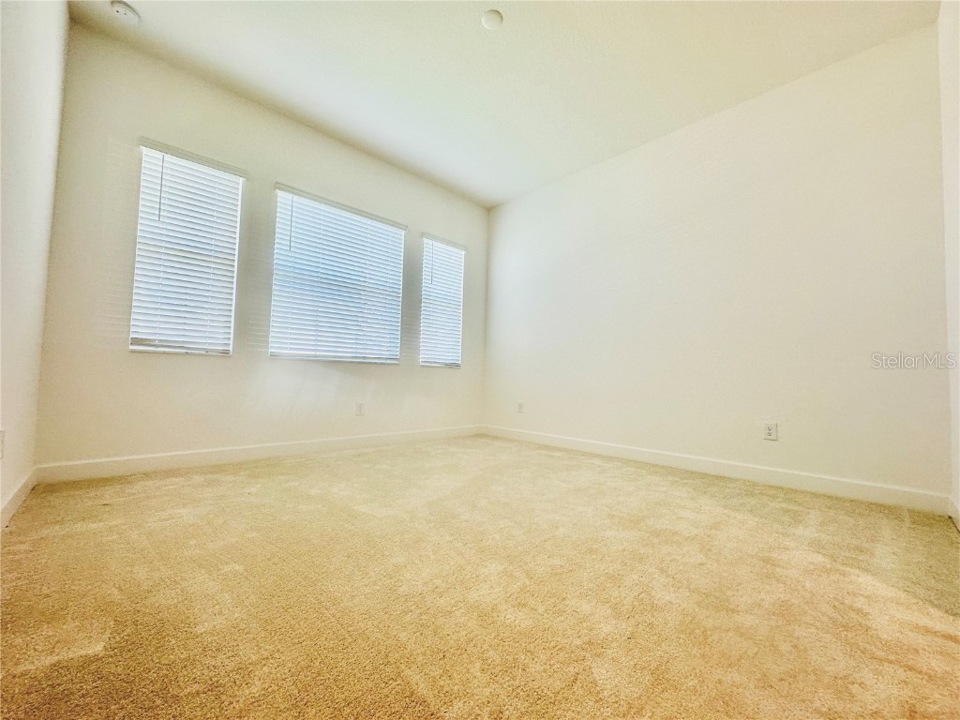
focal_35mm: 14
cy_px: 360
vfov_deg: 85.7
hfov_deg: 102.1
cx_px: 480
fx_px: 388
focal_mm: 2.22
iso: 100
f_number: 2.2
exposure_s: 1/120
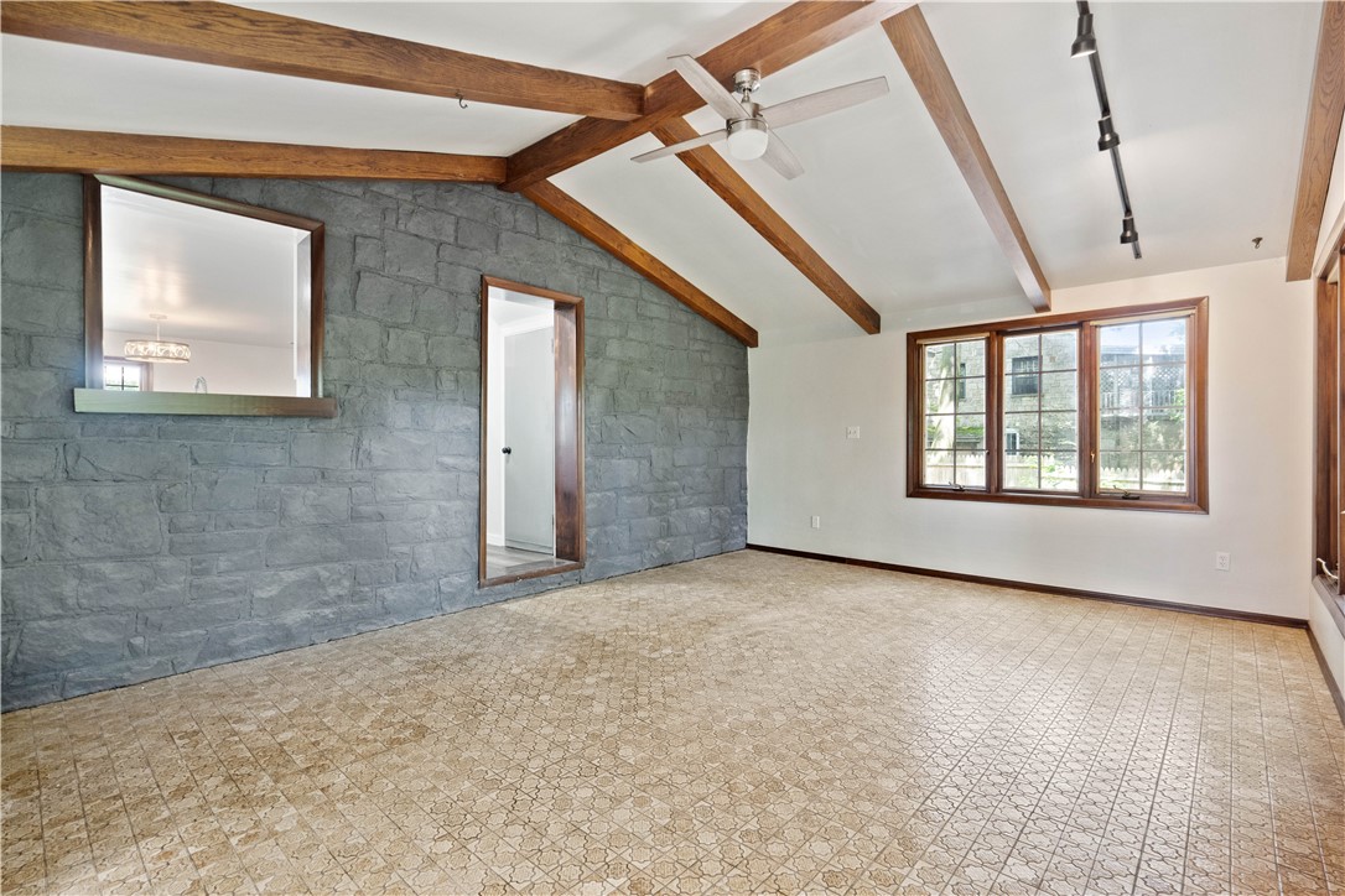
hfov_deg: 96.7
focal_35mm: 16
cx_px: 672
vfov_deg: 73.7
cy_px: 448
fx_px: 598
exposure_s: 1/80
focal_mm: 16
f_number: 4.5
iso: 2000
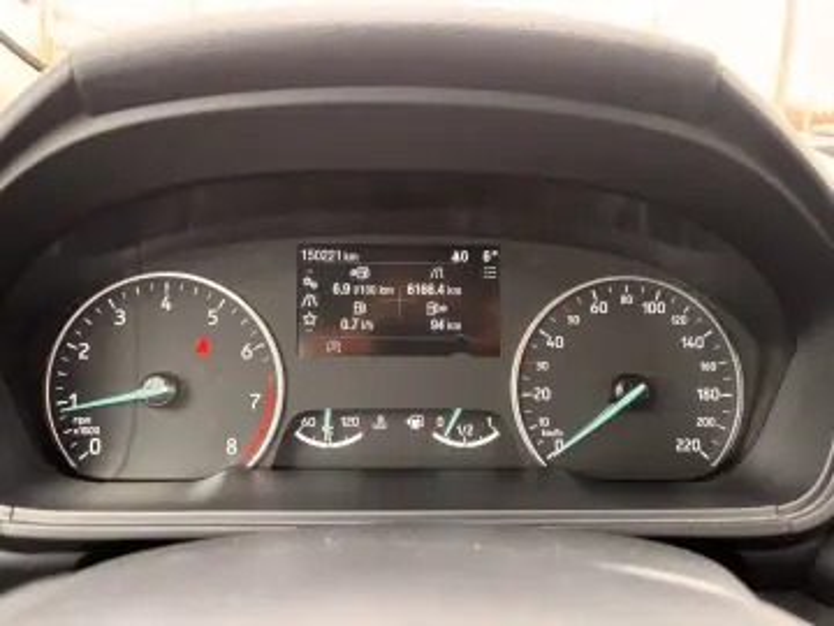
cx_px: 417
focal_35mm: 26
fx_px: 626
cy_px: 313
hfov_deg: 67.3
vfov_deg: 53.1
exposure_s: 1/51
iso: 200
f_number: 1.6
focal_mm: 5.96
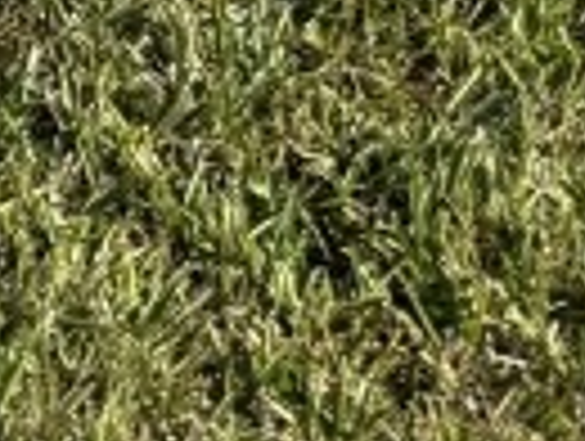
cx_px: -1598
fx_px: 3200
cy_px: -1120
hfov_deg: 7.8
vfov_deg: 6.7
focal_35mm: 189
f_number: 1.78
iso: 80
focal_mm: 6.76
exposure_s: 1/5714
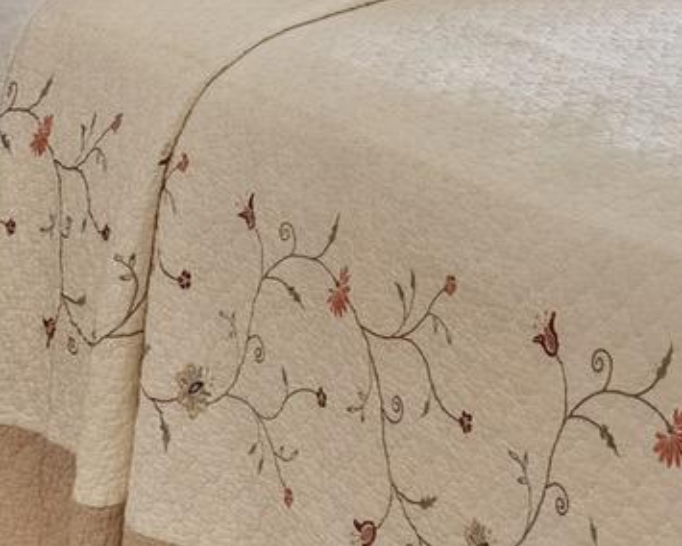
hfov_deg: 16.8
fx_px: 1857
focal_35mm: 92
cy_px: -476
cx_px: 1276
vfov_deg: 14.4
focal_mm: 17
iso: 2000
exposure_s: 1/50
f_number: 5.6
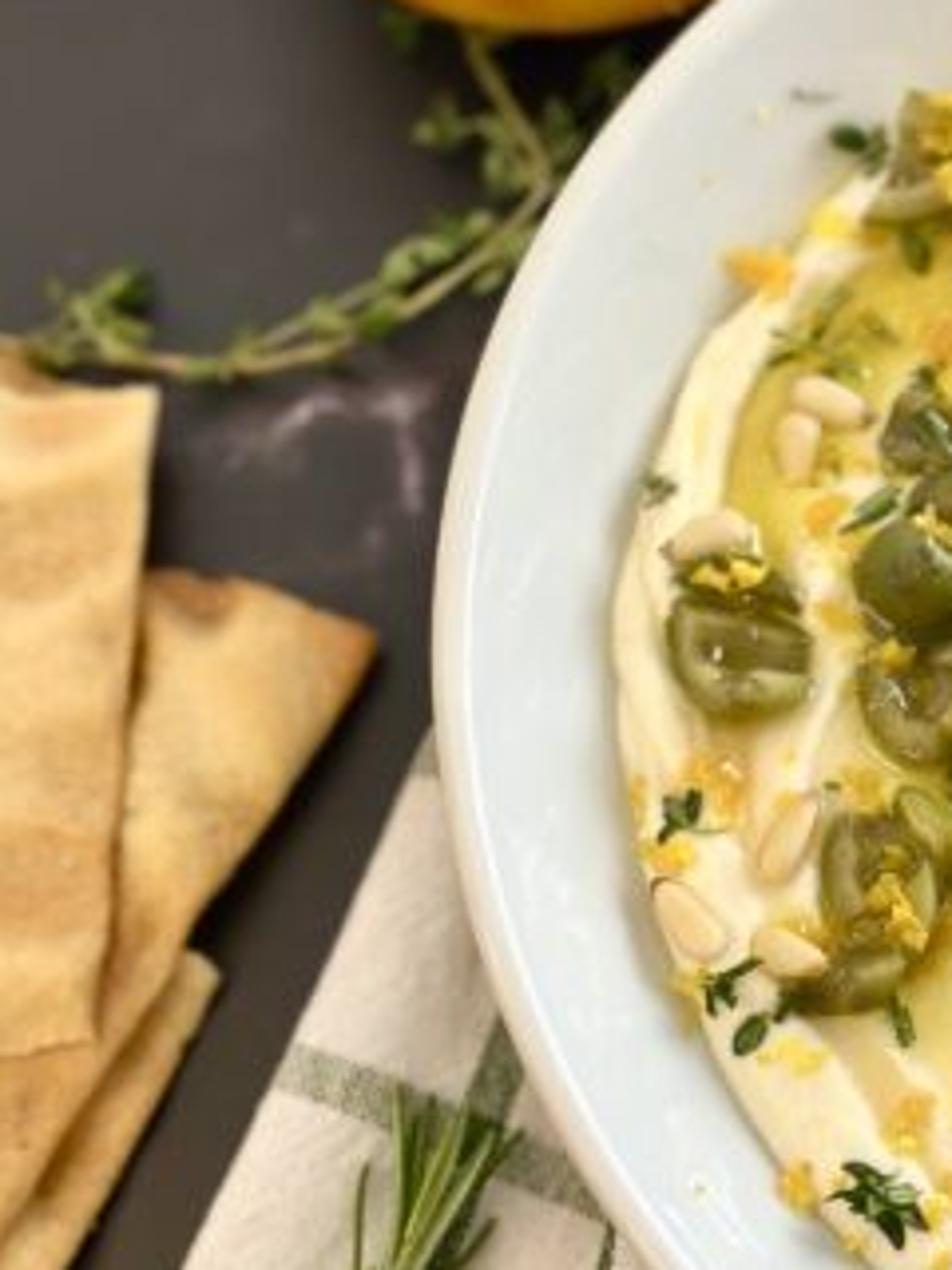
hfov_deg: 19.5
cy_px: 591
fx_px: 2750
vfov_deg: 26.0
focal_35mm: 75
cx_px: 676
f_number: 1.78
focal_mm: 6.86
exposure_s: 1/121
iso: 64
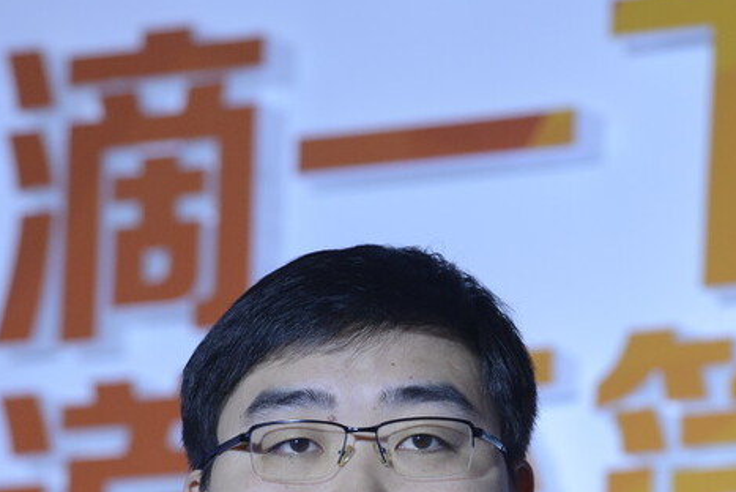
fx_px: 10515
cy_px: 485
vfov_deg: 2.7
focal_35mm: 514
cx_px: 402
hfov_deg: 4.0
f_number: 5.6
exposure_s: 1/250
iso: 1600
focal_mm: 200
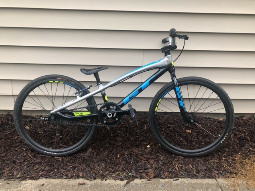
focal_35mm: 28
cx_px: 128
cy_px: 96
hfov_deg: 63.4
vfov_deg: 49.7
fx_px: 206
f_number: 1.8
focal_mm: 3.99
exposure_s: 1/120
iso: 25
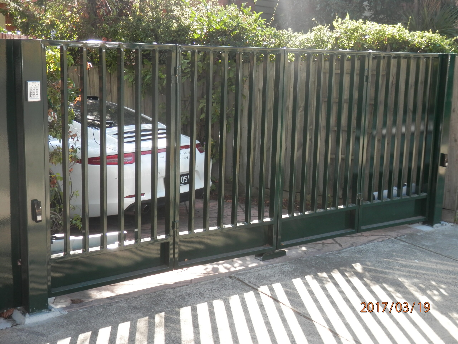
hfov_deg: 42.1
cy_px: 172
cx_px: 229
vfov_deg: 32.2
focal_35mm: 45
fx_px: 595
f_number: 3.8
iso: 80
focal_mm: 8
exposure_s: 1/80
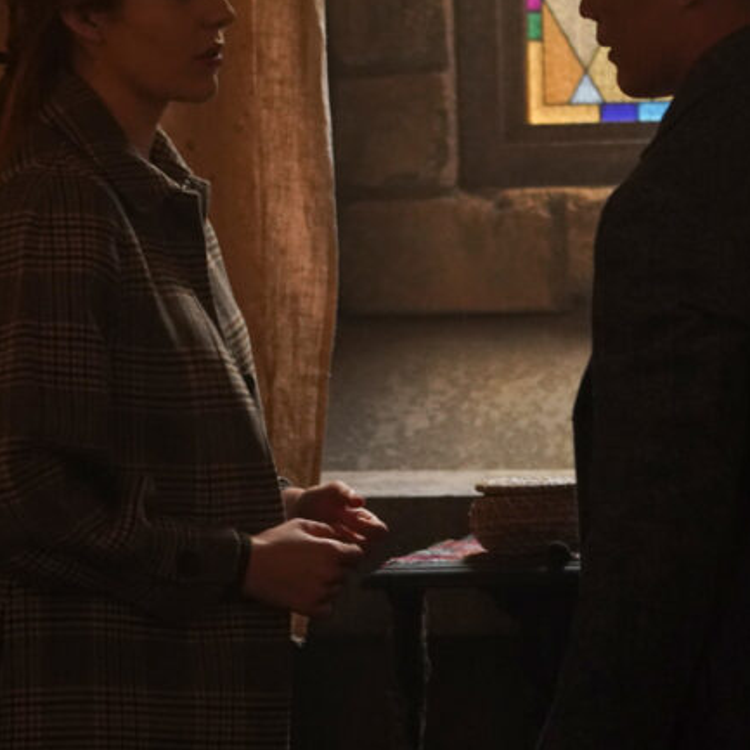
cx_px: 398
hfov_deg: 7.1
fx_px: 6006
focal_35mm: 245
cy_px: 333
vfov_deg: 7.1
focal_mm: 122
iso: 3200
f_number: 4
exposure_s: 1/100
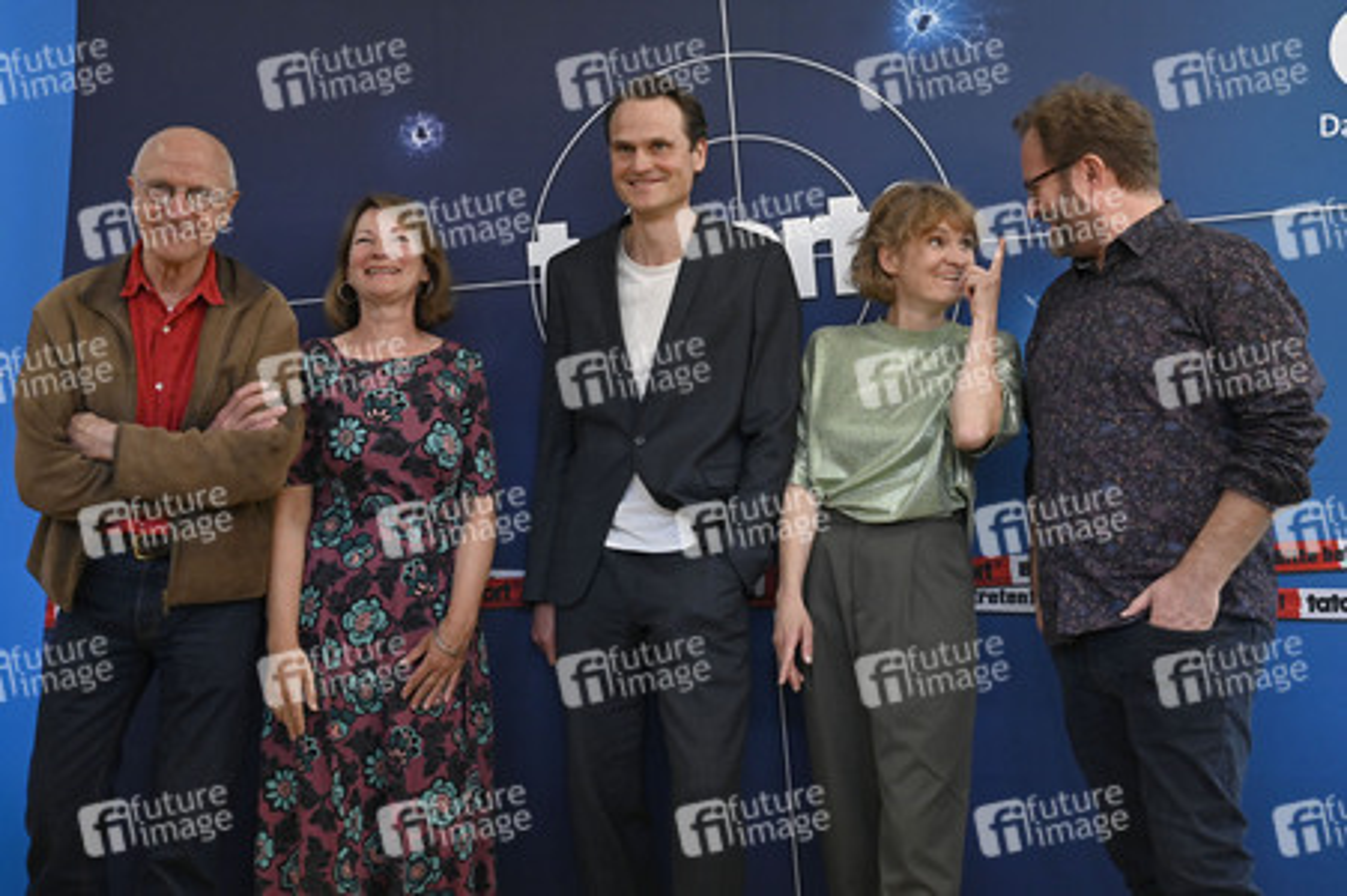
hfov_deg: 53.2
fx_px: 1346
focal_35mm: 36
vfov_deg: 36.8
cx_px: 674
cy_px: 448
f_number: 4
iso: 2000
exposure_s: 1/200
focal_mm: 36
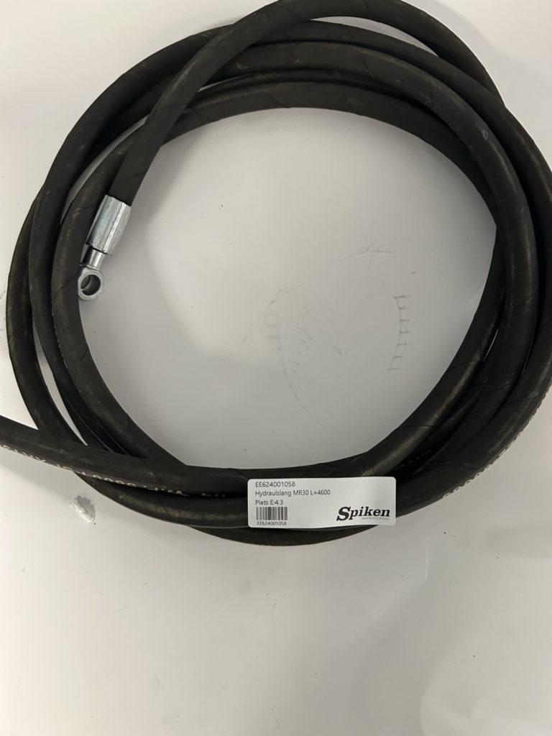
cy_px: 368
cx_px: 276
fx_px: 553
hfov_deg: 53.1
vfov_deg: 67.3
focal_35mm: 26
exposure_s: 1/50
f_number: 1.5
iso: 200
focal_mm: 5.7
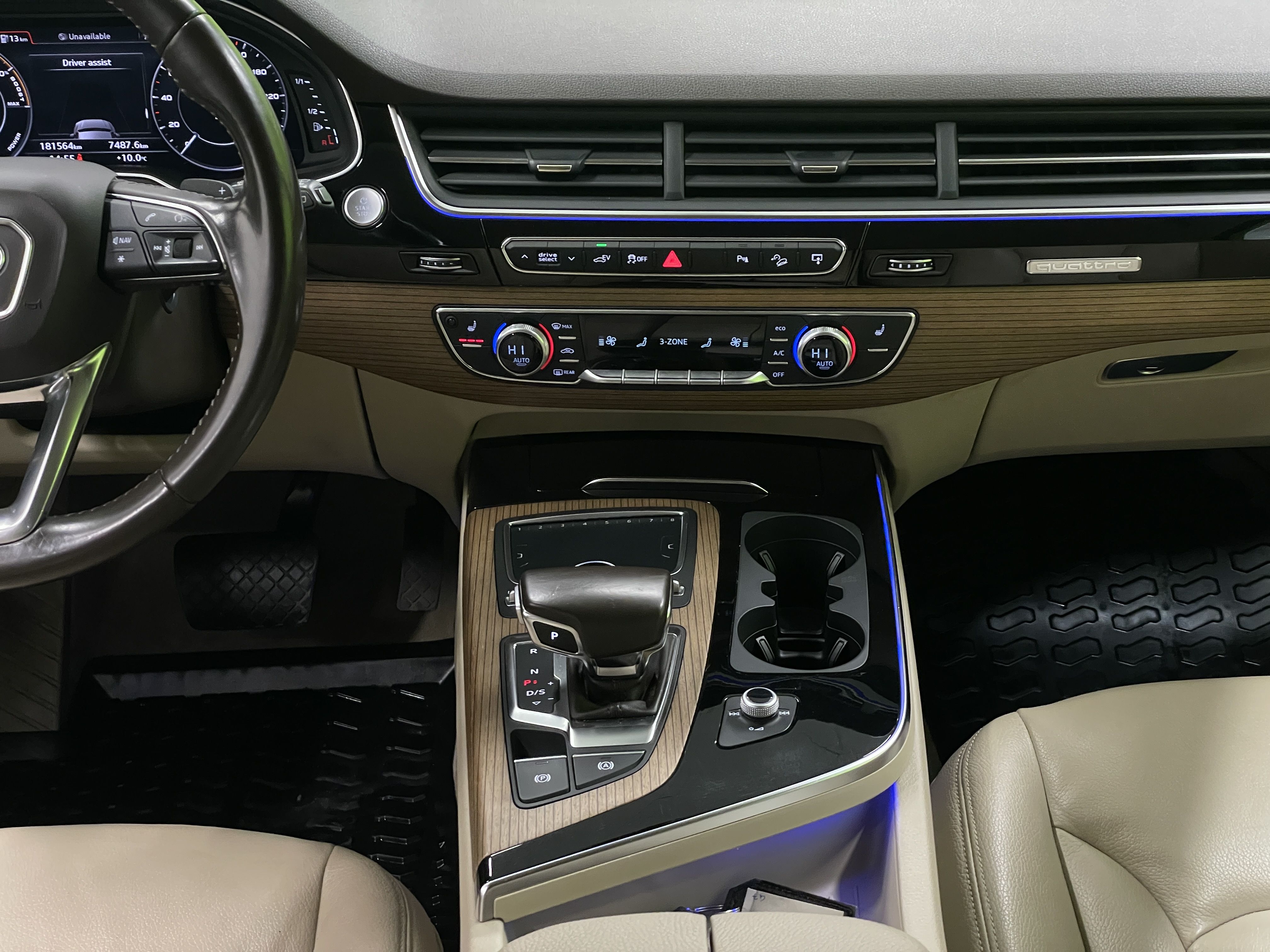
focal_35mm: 52
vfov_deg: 28.0
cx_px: 635
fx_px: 1908
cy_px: 476
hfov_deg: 36.8
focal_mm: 6
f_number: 2
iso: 640
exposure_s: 1/50
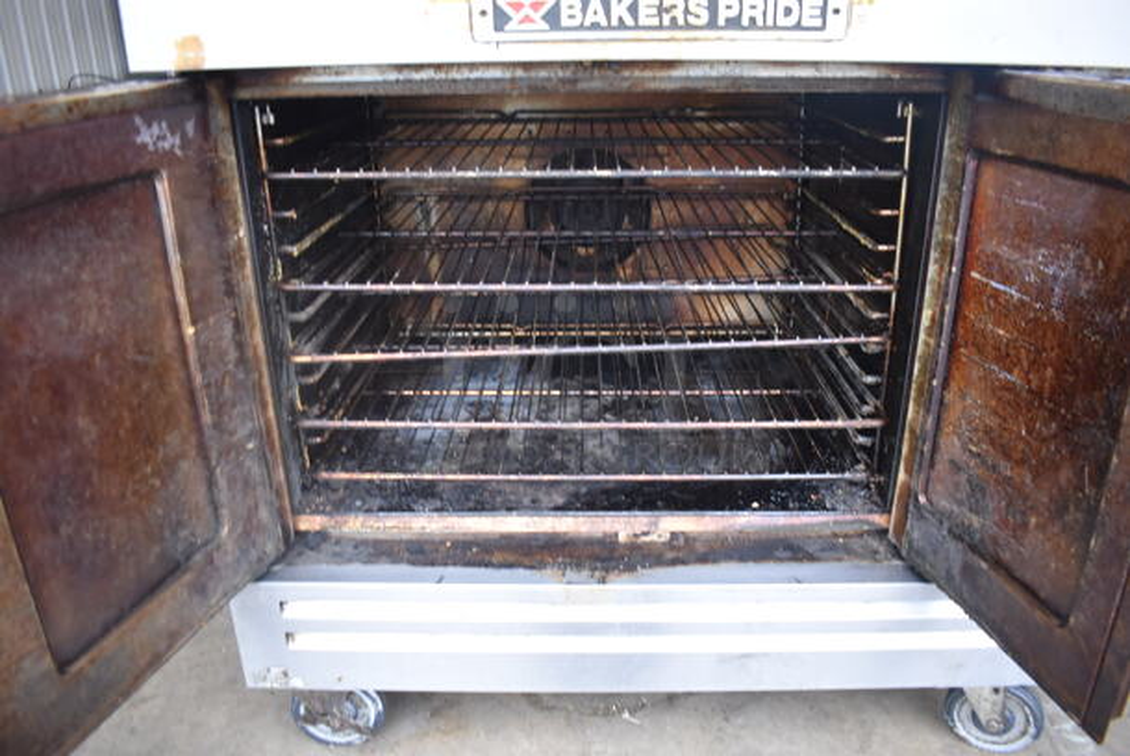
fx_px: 848
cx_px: 565
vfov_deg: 48.0
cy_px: 378
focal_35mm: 27
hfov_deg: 67.3
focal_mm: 18
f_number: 3.5
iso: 800
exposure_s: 1/125
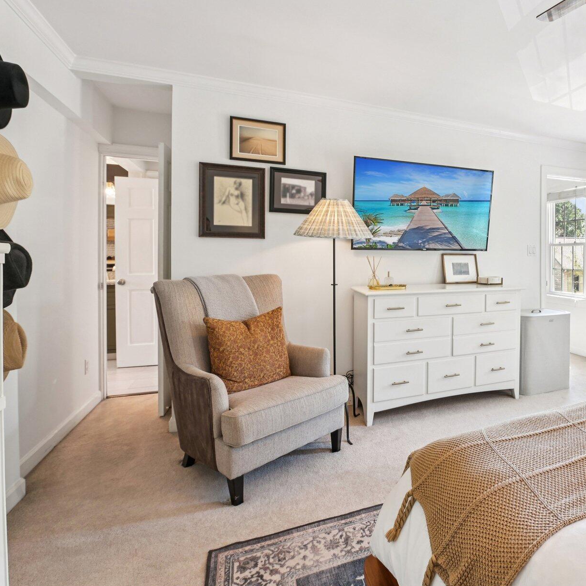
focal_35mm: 20
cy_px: 266
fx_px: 383
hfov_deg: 70.5
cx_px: 429
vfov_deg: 74.7
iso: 200
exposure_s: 1/5
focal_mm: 14
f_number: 9
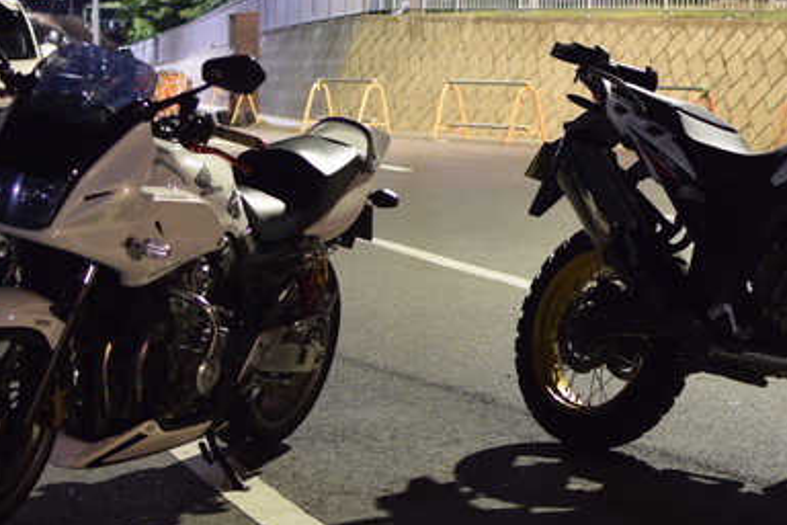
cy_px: 216
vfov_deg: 13.2
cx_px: 566
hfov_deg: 19.5
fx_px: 2273
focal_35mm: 104
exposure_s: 1/1.3
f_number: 3.2
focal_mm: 35
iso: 200
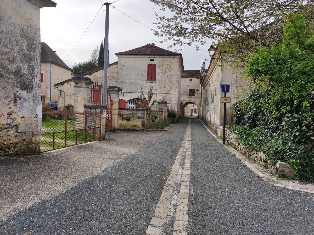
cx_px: 157
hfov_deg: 69.4
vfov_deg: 54.8
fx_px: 227
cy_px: 118
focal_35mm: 25
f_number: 1.79
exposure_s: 1/899
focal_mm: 4.7
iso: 50
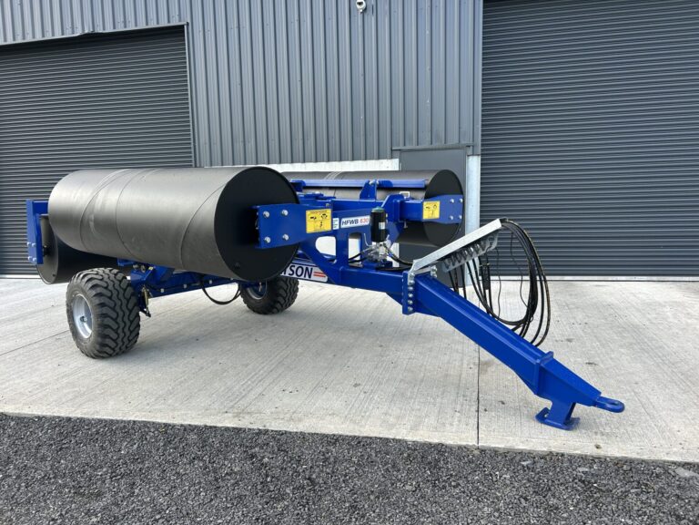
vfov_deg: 53.1
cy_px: 262
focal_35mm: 26
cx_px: 350
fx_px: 525
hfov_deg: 67.3
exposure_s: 1/371
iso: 50
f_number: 1.5
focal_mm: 5.7
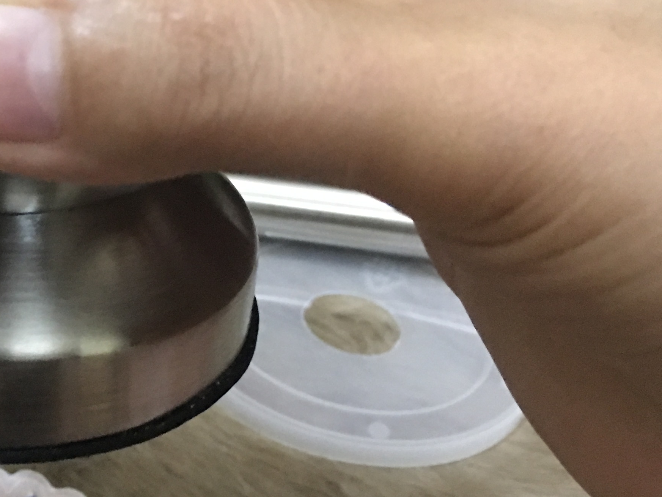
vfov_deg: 21.8
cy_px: 166
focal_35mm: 67
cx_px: 15
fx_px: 1281
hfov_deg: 27.5
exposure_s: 1/8
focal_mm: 4.15
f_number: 2.2
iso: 160
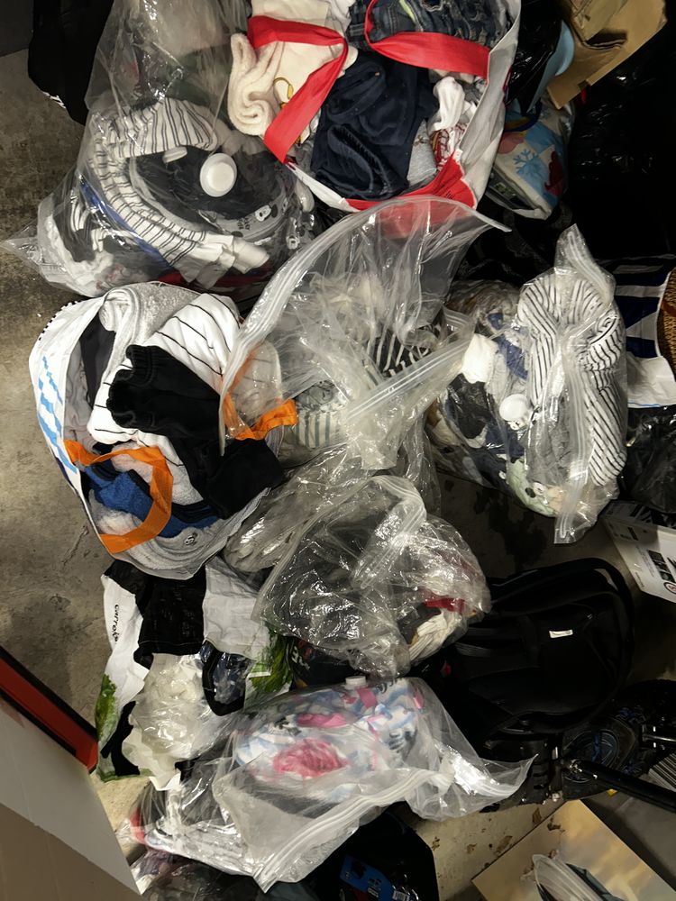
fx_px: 677
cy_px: 450
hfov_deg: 53.1
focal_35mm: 26
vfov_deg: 67.3
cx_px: 338
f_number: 1.5
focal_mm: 5.7
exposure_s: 1/10
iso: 100
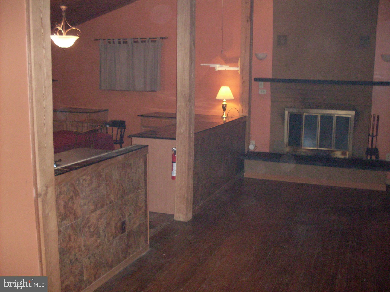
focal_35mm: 38
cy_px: 146
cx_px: 195
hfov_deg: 49.0
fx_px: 428
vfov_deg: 37.7
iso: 240
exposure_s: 1/45
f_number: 2.8
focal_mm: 6.3
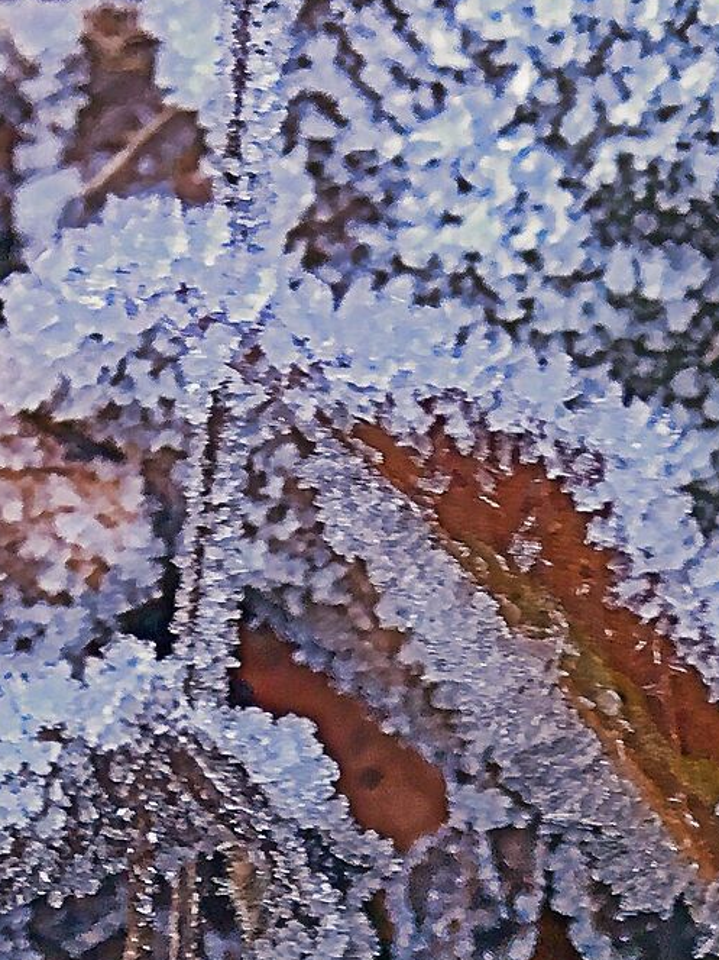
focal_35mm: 105
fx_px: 2909
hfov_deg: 14.1
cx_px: 444
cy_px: 1698
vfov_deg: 16.0
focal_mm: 4.15
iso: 25
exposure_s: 1/33
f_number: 2.2
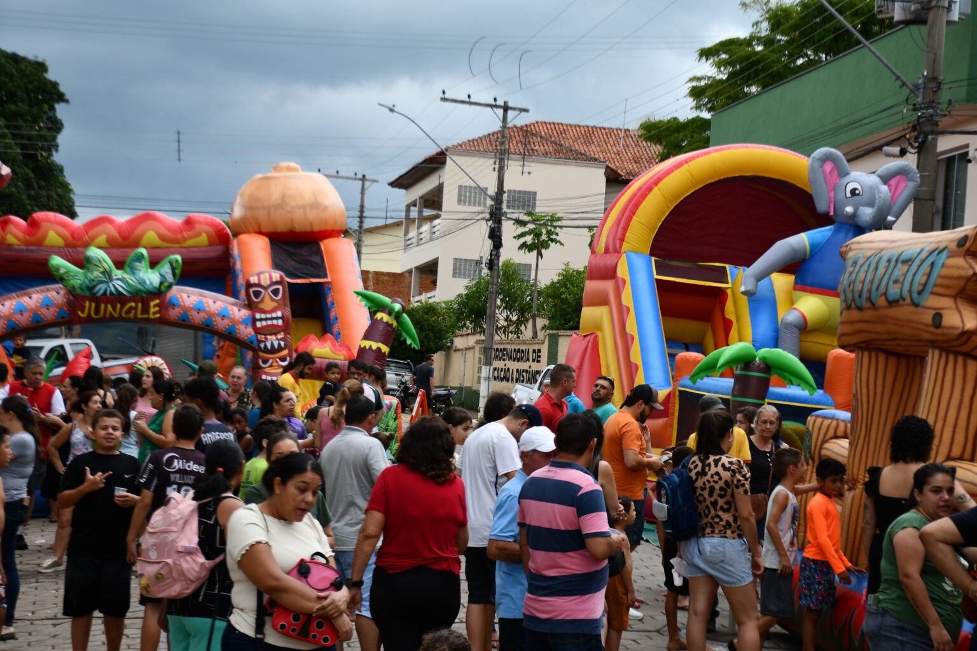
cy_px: 326
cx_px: 488
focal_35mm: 78
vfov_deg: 17.5
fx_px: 2117
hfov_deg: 26.0
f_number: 6.3
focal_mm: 52
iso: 200
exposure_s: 1/250
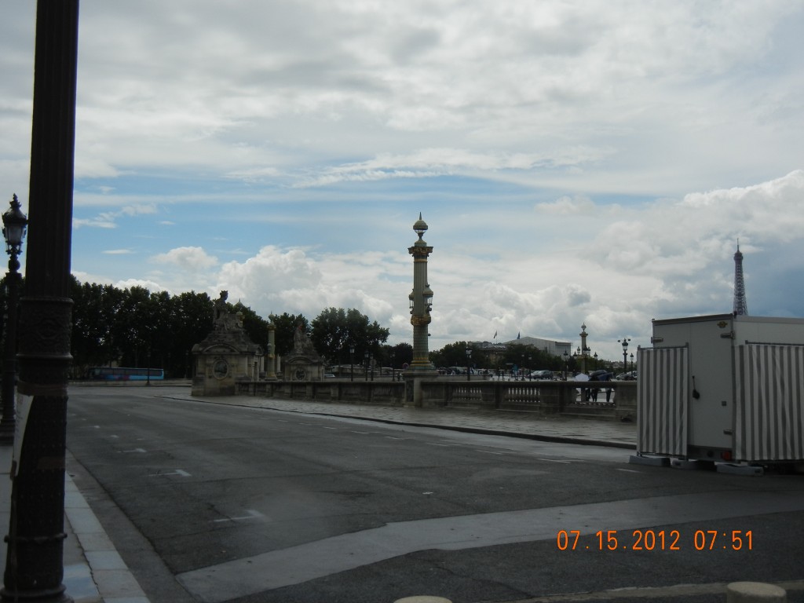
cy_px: 302
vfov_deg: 36.8
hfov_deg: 47.9
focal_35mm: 39
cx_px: 402
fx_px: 906
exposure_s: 1/828
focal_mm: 7.1
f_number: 7.4
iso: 160
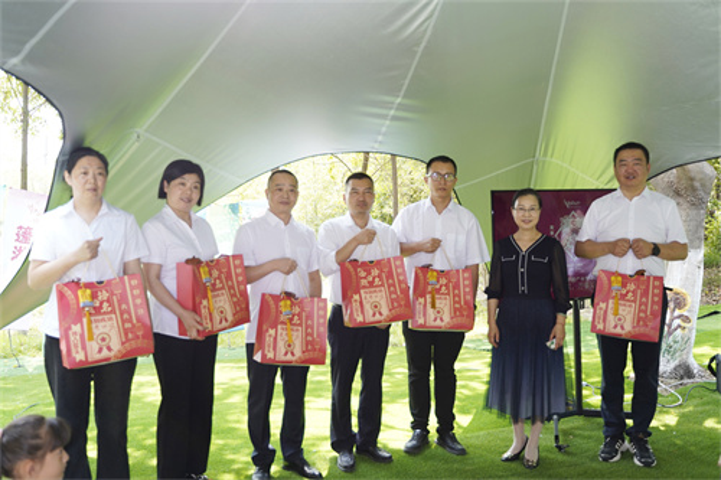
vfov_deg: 39.9
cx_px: 360
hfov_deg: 57.2
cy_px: 240
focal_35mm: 33
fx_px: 661
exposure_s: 1/160
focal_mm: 33
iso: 250
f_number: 2.8
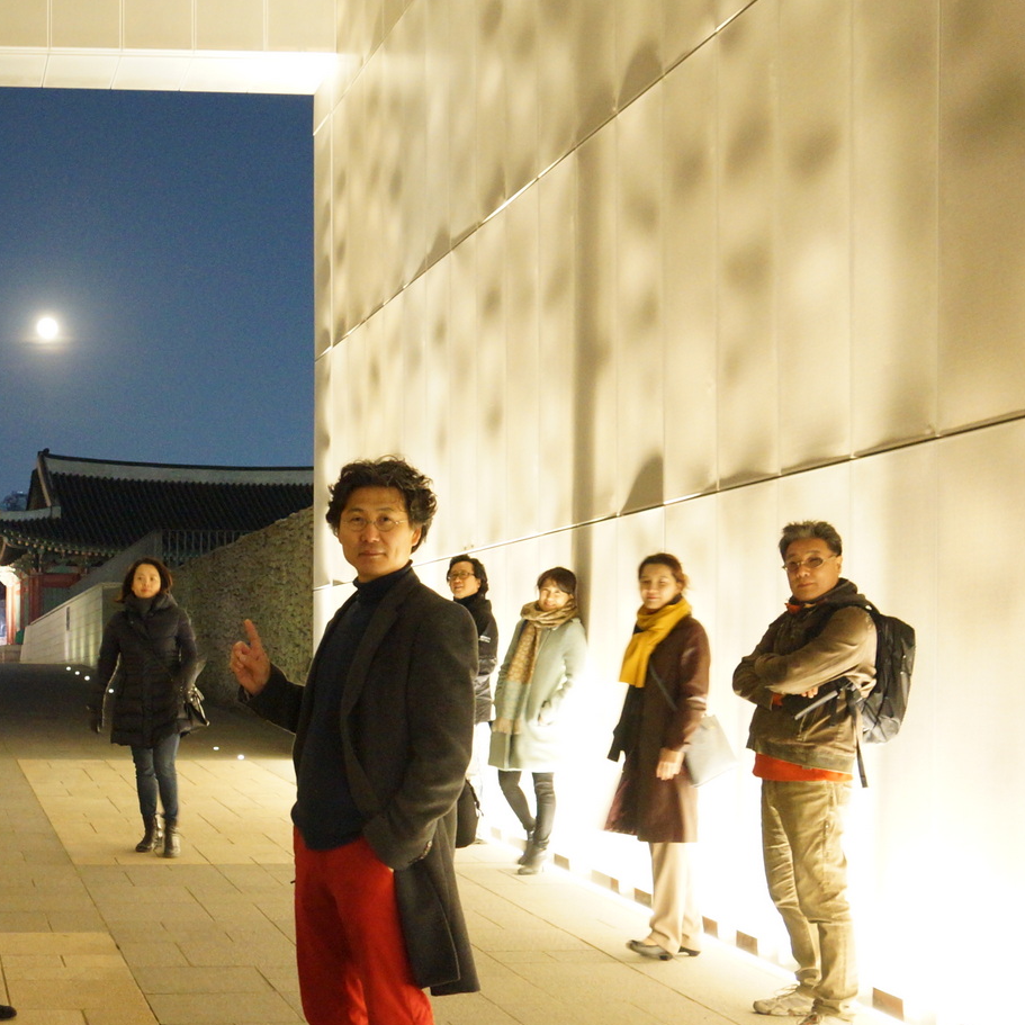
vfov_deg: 30.3
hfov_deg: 28.7
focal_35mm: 56
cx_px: 1
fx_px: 1876
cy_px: 693
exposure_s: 1/5
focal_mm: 20
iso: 1600
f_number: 3.5
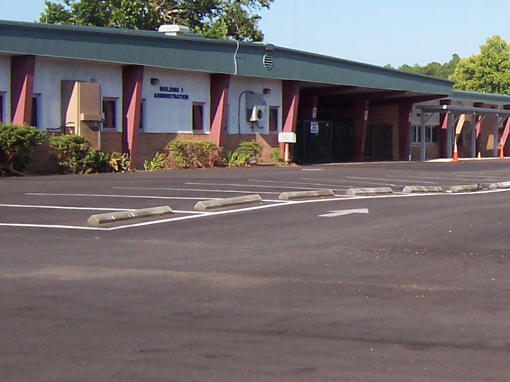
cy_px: 191
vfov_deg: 18.0
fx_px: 1208
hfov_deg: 22.4
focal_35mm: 82
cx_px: 568
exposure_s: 1/500
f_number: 4
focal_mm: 5.6
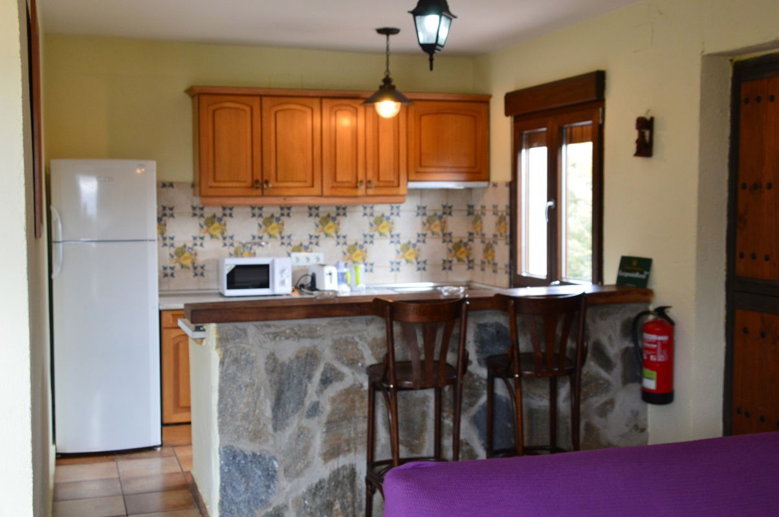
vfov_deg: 30.8
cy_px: 258
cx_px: 390
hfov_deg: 45.0
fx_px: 940
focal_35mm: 44
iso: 450
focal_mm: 29
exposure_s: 1/15
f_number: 6.3
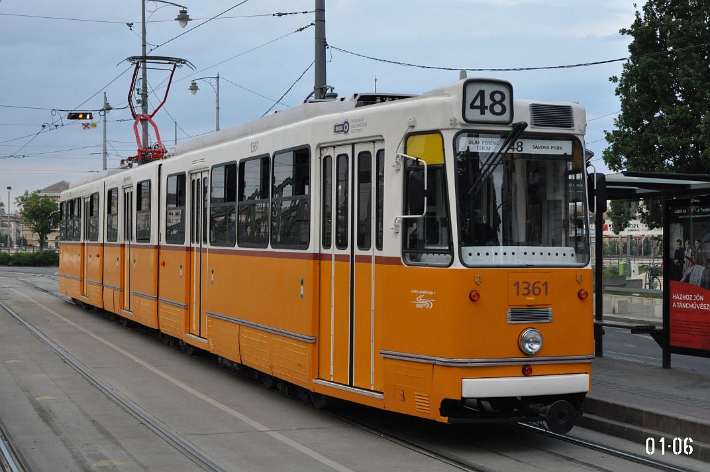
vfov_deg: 25.7
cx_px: 355
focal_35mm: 52
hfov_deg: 37.9
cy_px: 236
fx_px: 1034
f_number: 4.5
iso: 1400
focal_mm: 35
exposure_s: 1/500
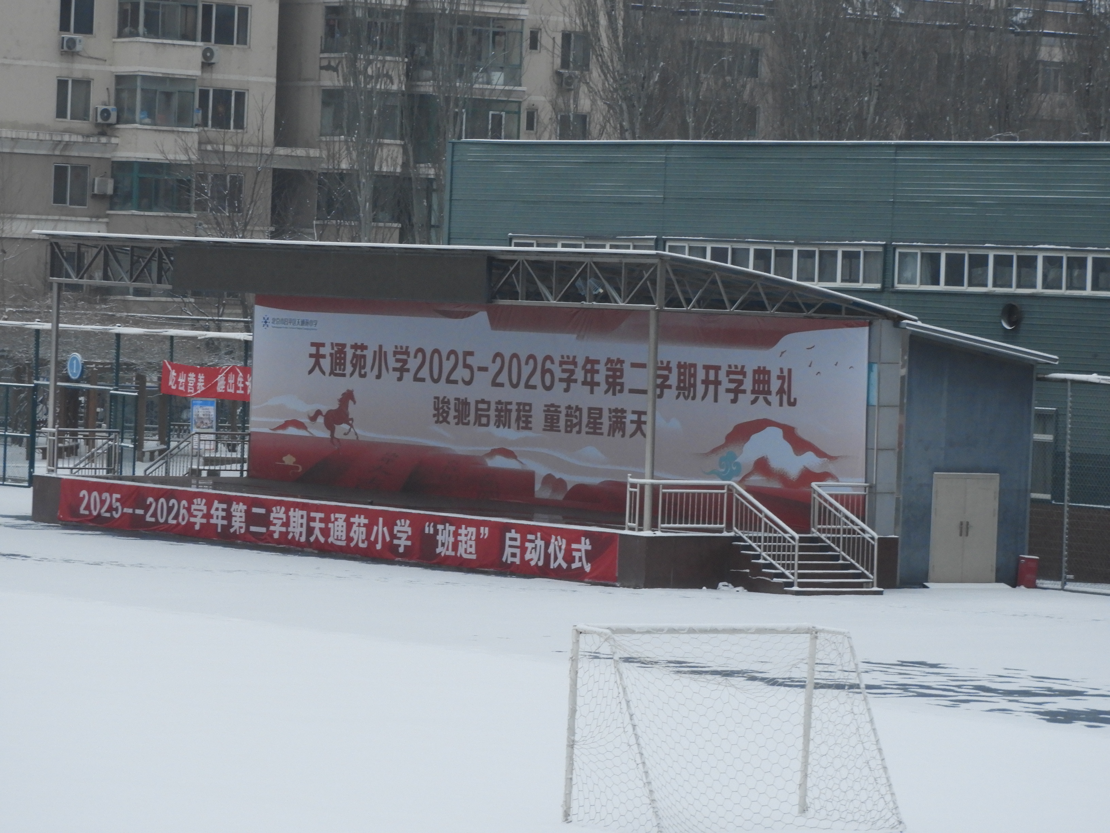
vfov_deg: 8.7
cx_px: 555
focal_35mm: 170
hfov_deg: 11.6
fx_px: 5451
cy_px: 416
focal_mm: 30.5
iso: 400
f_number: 5.2
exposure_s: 1/15
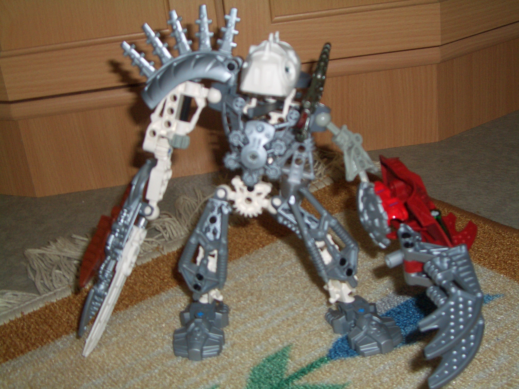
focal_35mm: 49
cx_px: 260
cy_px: 194
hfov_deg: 38.9
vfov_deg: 29.7
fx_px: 735
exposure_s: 1/60
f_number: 3.1
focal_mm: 8.2
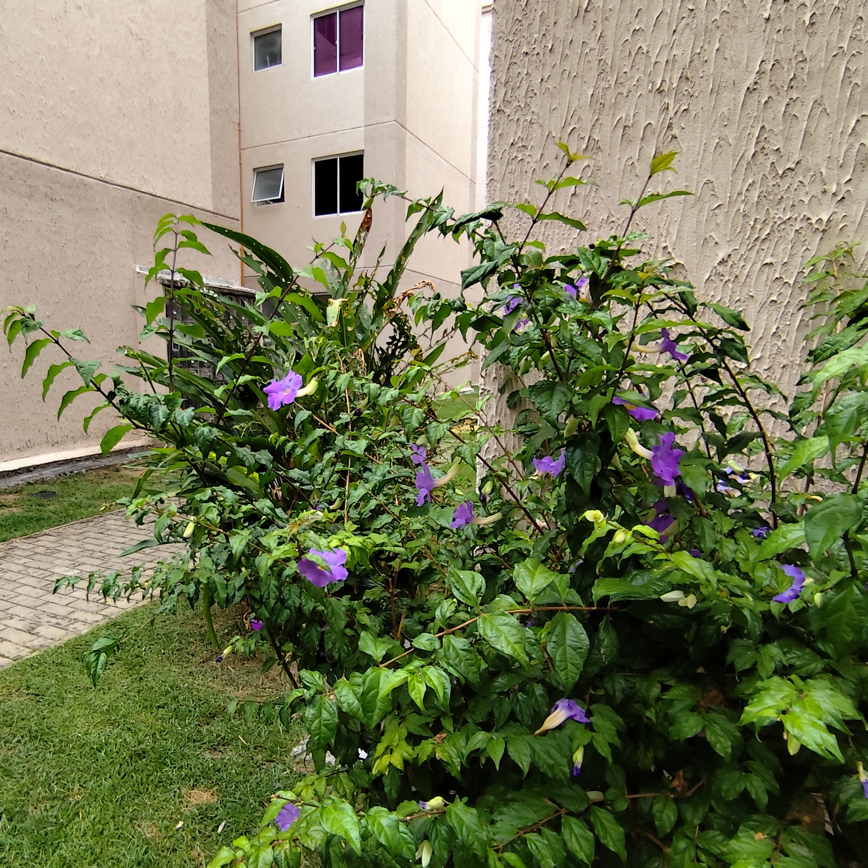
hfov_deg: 63.4
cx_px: 292
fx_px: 681
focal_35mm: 24
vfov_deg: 64.8
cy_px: 485
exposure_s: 1/169
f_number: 2.2
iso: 50
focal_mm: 1.65
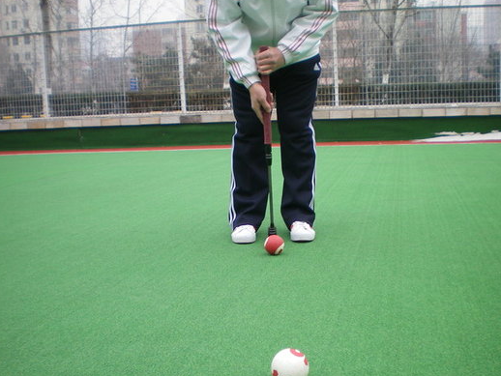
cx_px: 281
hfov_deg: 42.8
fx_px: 637
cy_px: 211
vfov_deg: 32.9
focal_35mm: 44
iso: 64
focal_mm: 6.3
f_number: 3.1
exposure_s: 1/100
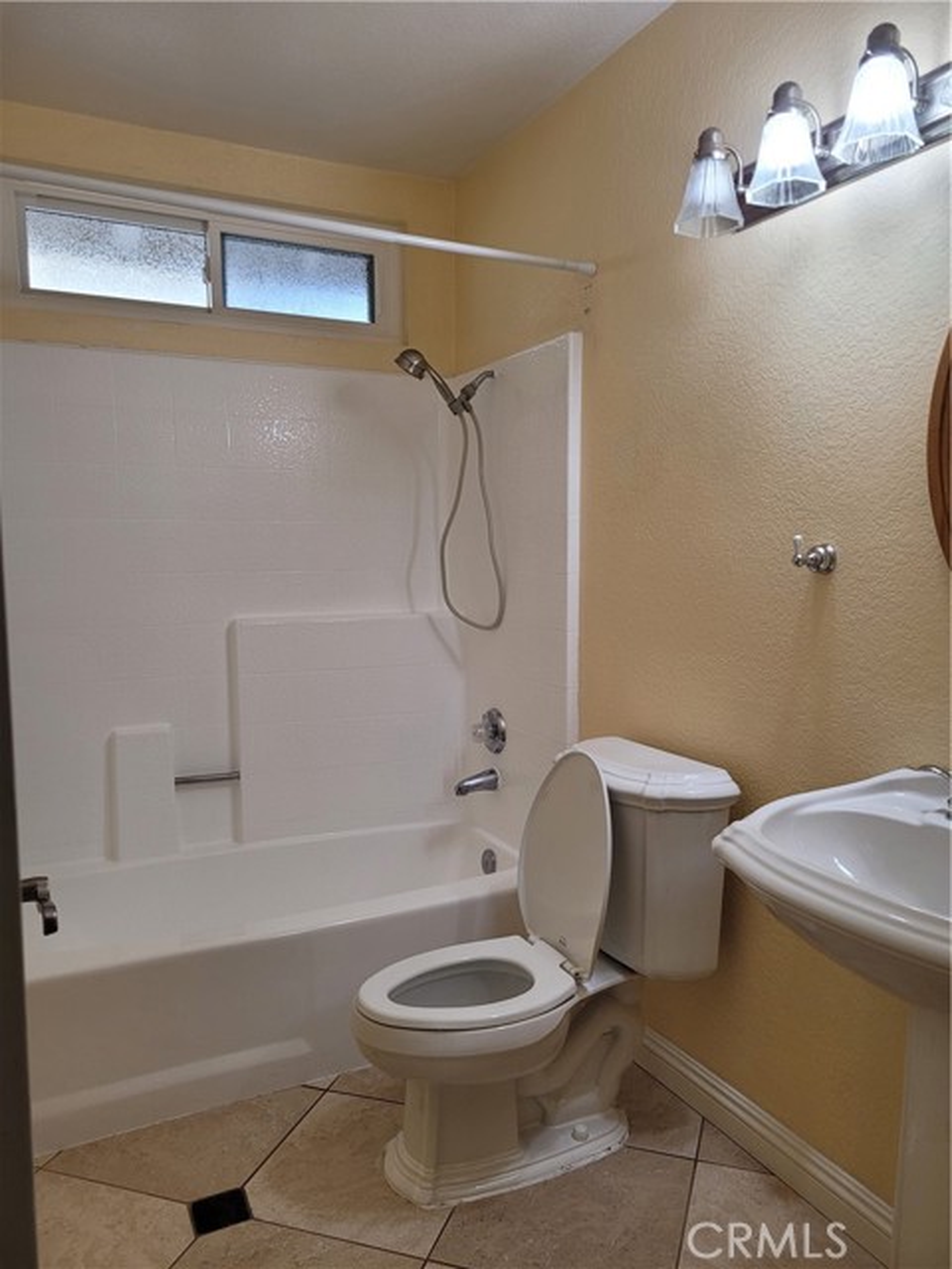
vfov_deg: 67.3
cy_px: 634
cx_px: 476
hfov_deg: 53.1
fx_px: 953
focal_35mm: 26
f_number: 1.8
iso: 125
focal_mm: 5.4
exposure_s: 1/120
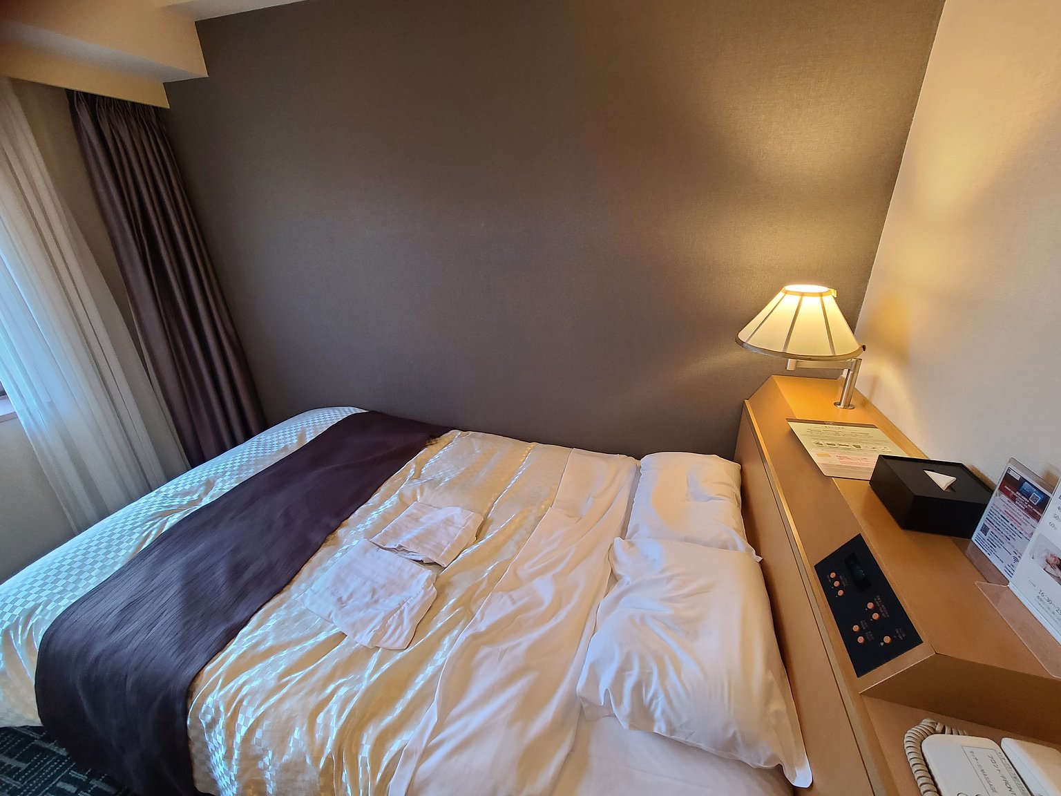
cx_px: 530
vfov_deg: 89.9
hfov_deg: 106.2
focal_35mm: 13
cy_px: 398
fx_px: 398
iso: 400
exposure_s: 1/60
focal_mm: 2.2
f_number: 2.2
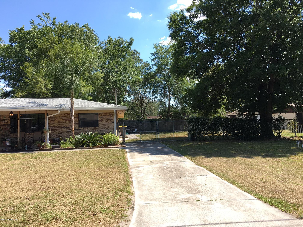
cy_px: 114
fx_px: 254
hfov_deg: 61.7
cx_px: 152
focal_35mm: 29
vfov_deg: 48.2
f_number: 2.2
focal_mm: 4.15
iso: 25
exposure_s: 1/605
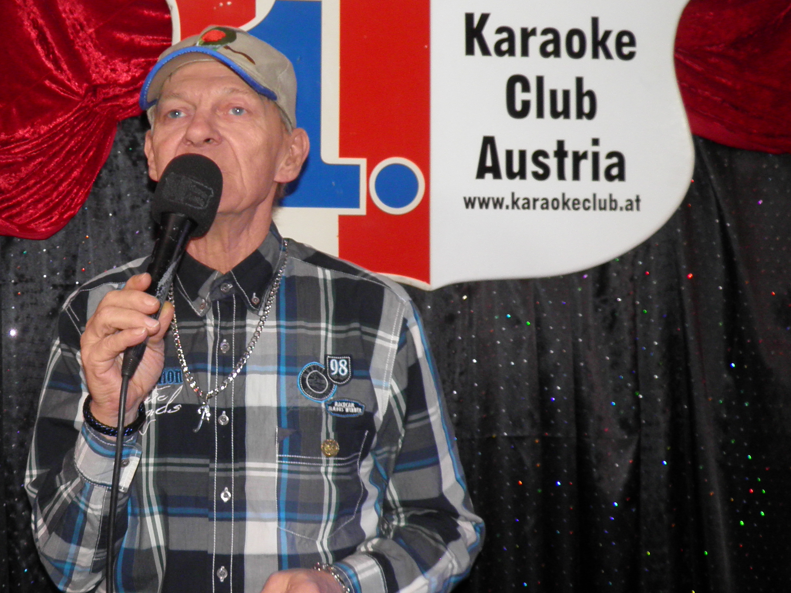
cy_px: 266
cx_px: 147
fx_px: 1257
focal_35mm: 55
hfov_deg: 33.8
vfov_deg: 26.5
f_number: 2.8
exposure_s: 1/30
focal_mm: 4.9
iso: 100
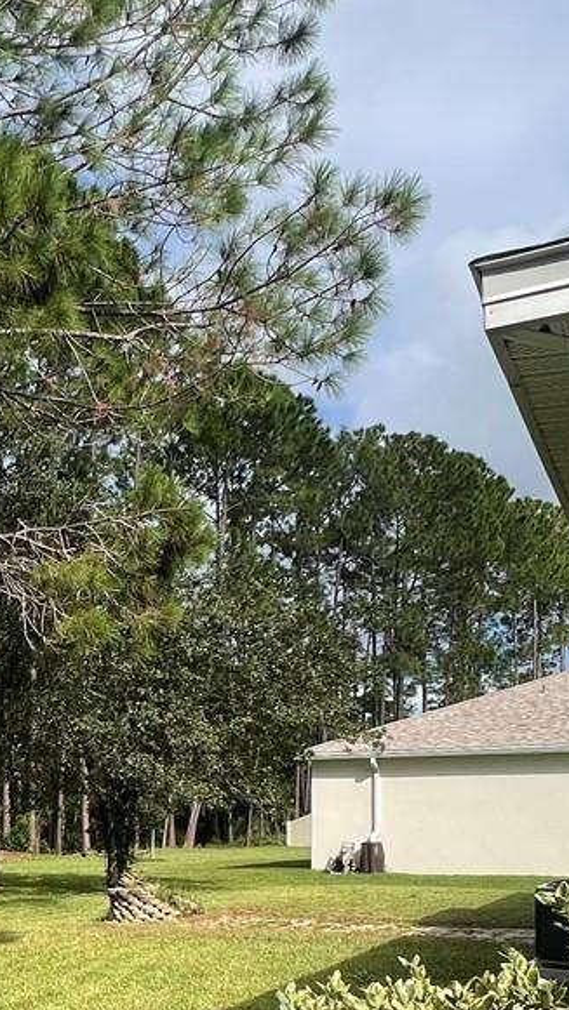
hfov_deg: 28.3
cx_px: -23
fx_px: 1046
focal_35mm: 39
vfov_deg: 48.7
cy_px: 807
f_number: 1.8
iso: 32
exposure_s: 1/1325
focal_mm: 1.57
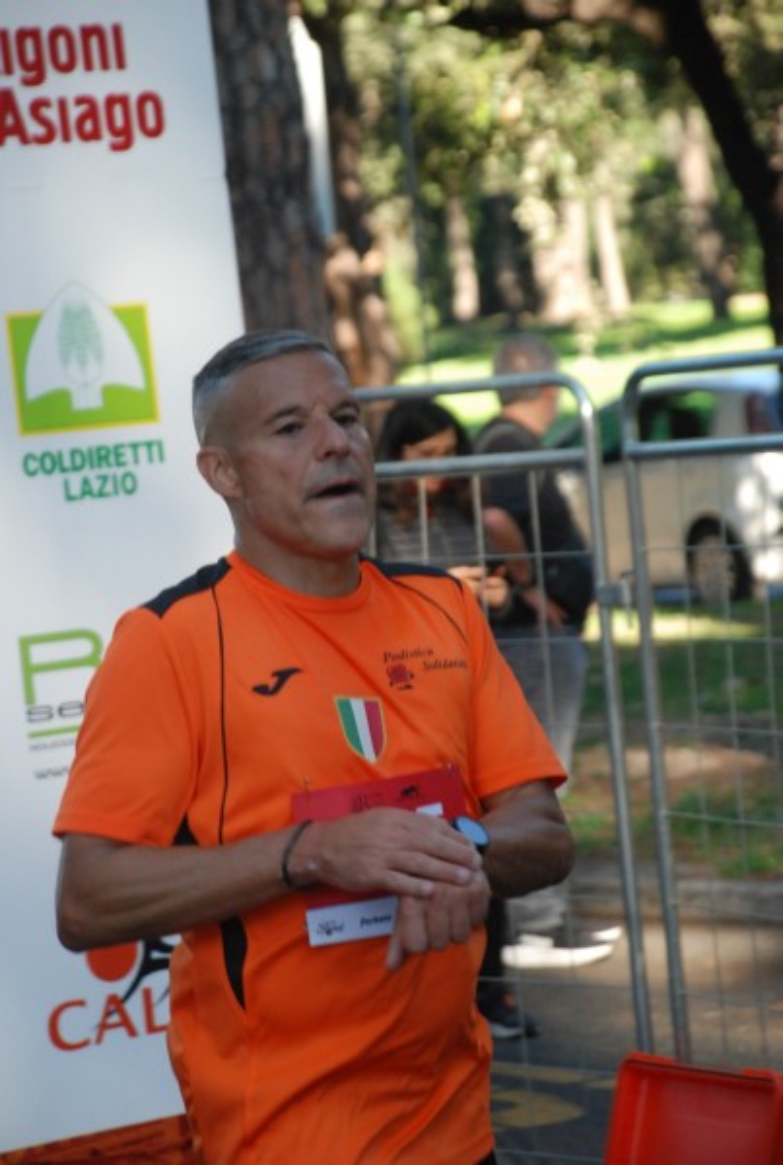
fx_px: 5112
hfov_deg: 8.8
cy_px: 582
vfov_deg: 13.0
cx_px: 392
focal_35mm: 158
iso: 1000
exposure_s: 1/400
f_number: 5.6
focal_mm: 105
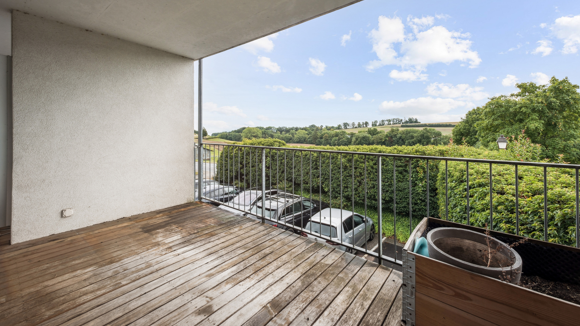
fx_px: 231
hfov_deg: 103.0
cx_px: 287
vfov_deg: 69.8
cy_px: 130
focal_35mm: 15
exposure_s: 1/80
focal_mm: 14
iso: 200
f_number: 11
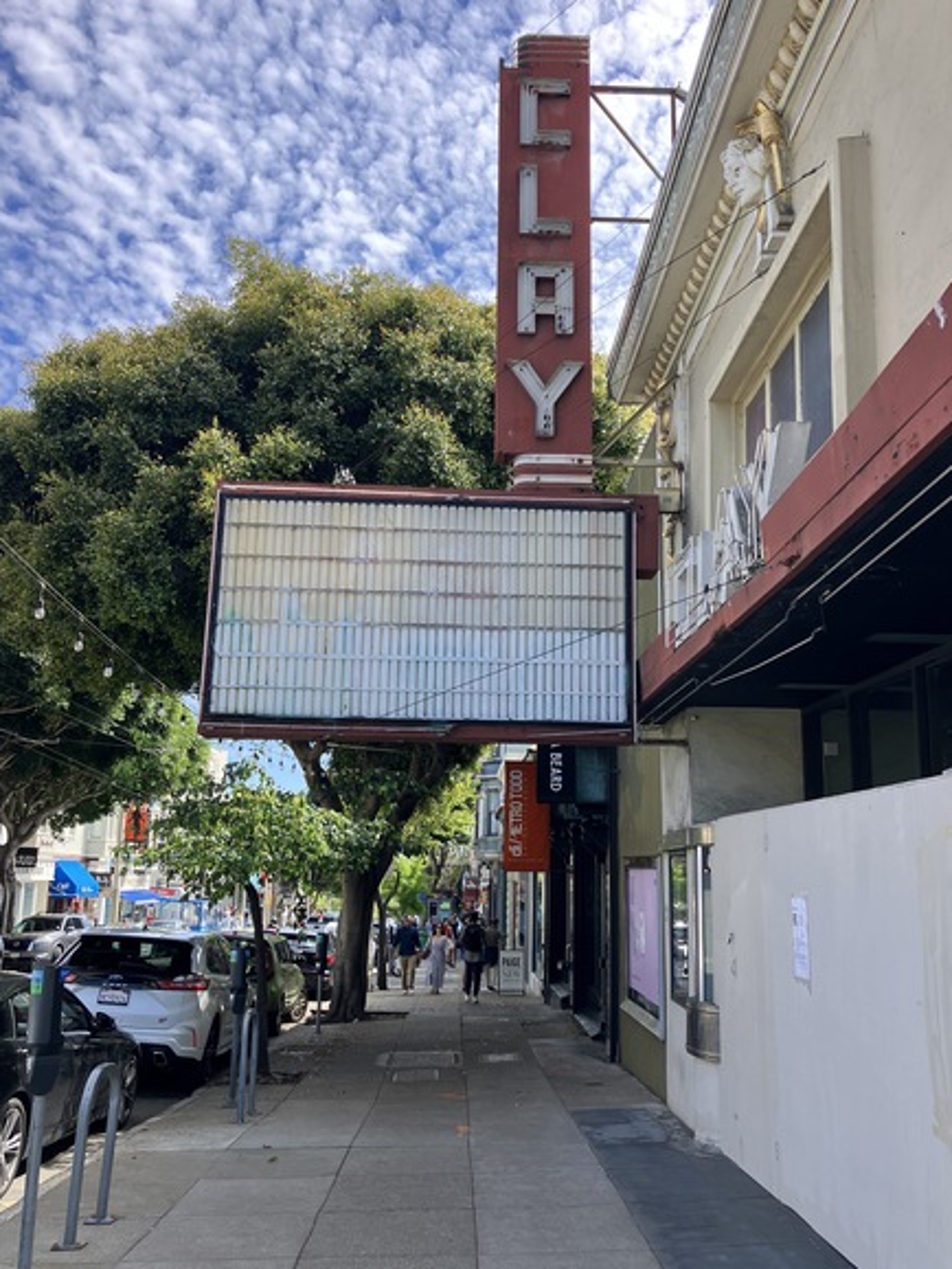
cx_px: 507
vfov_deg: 58.3
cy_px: 634
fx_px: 1136
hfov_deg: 45.4
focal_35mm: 31
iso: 32
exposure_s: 1/665
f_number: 1.8
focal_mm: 3.99
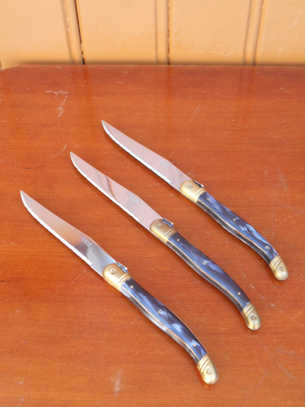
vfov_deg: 38.2
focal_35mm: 50
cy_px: 204
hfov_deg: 29.1
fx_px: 587
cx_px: 152
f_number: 4.5
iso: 140
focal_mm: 8.8
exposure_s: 1/30
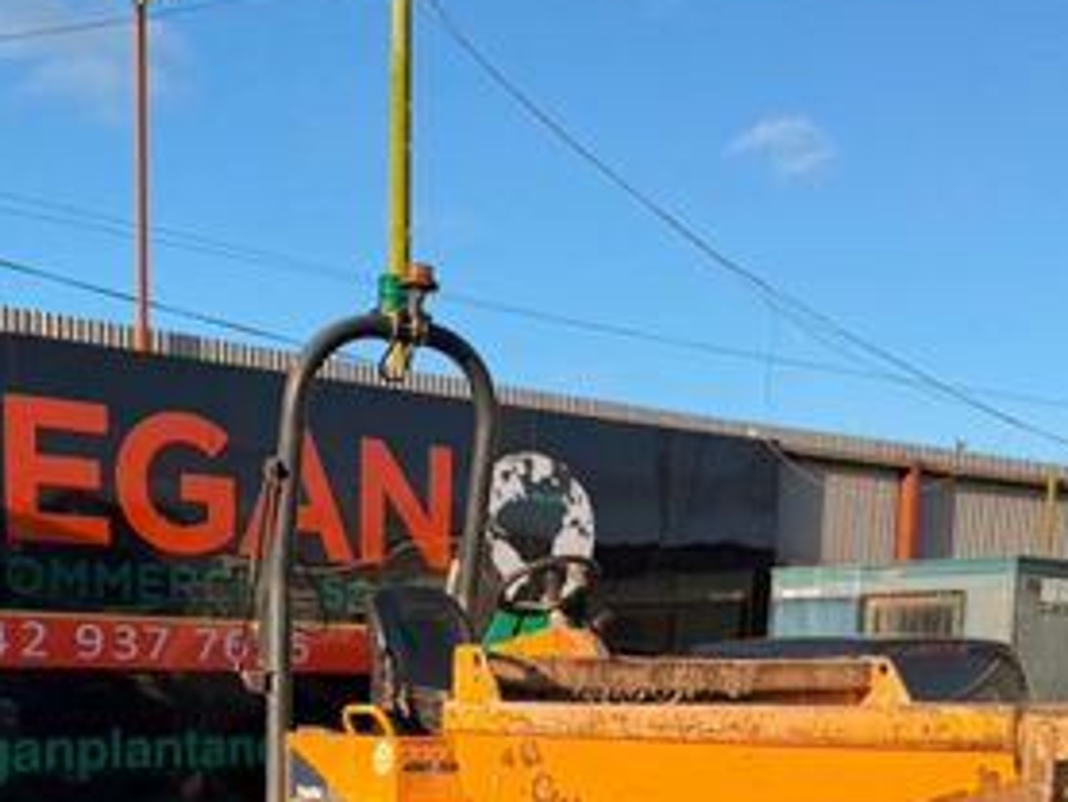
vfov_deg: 26.5
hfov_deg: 36.8
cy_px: 810
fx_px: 1605
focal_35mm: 52
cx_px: 521
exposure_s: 1/3145
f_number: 1.78
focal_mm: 6.76
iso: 80
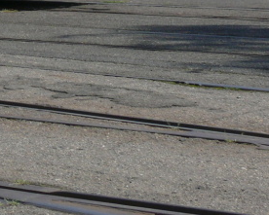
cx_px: -209
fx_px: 1179
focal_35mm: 148
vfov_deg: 10.0
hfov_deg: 12.0
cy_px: -156
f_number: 6.3
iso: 100
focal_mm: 8
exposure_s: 1/400
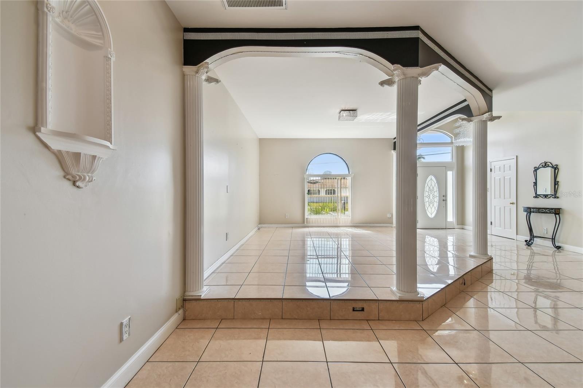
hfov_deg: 100.4
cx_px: 292
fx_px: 243
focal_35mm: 15
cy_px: 194
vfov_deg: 77.3
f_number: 7.1
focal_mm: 10
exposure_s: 1/50
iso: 100
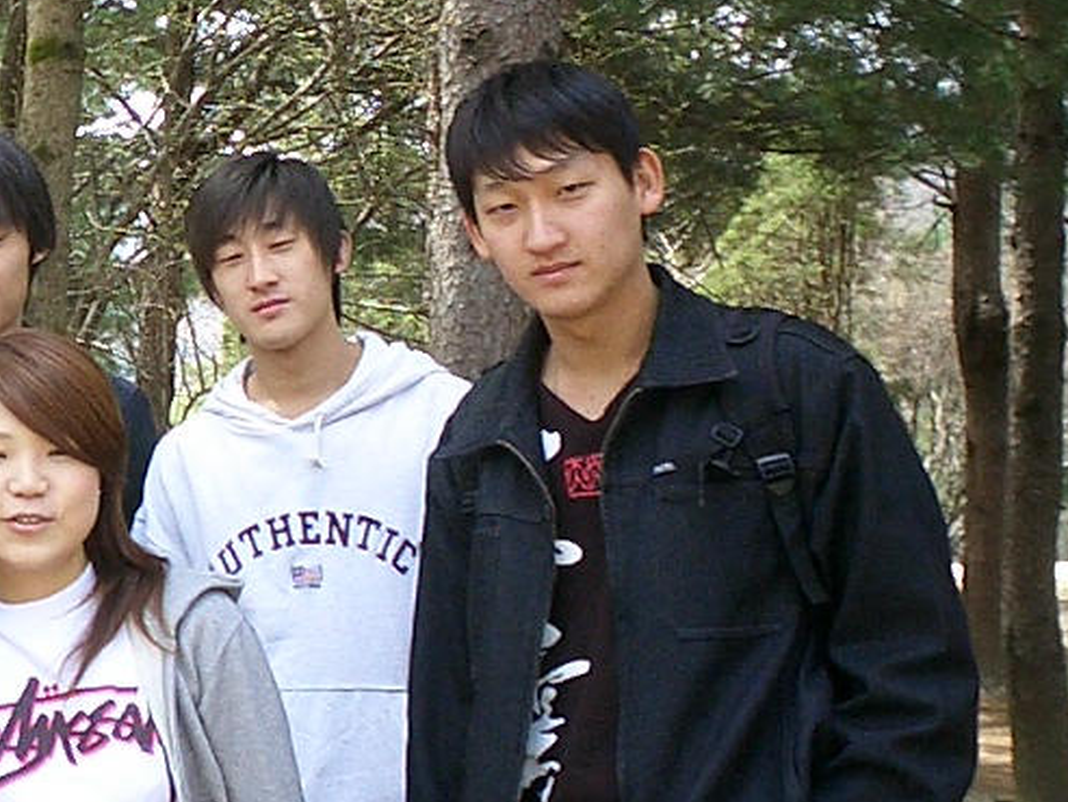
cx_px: -262
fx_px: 2963
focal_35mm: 96
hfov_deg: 19.1
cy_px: 282
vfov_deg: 15.4
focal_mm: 5.6
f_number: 3.5
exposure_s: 1/125
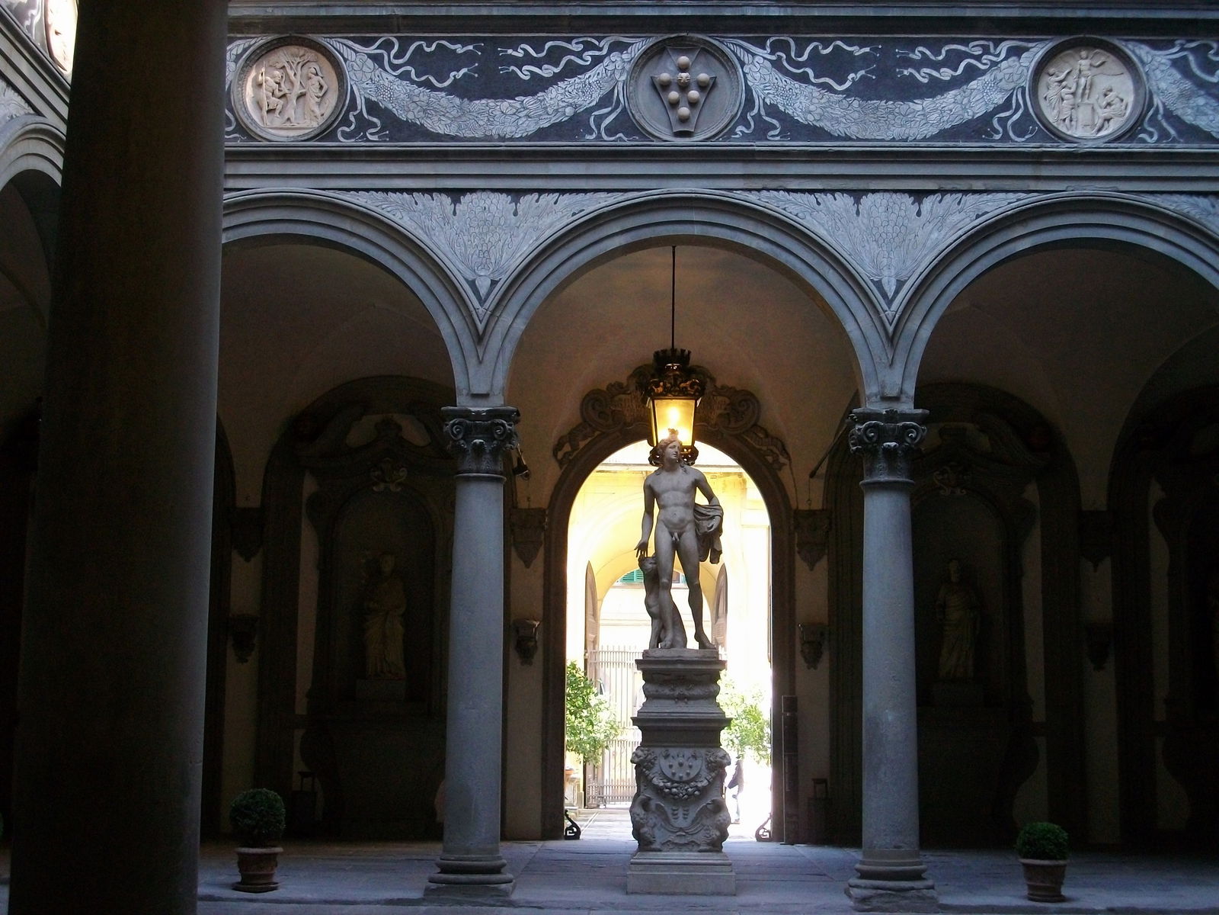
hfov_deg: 38.2
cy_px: 458
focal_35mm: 50
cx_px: 610
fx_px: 1761
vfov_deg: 29.1
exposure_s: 1/40
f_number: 3.6
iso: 200
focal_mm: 8.8
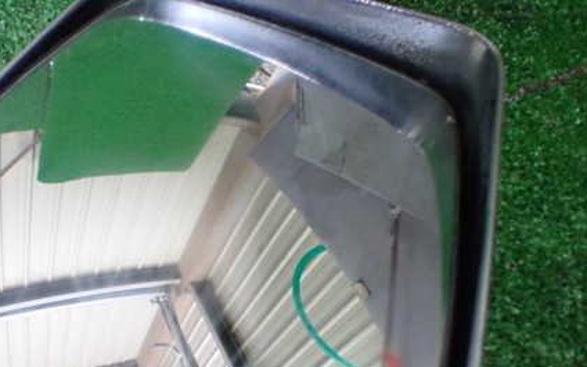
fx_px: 720
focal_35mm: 45
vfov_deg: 28.3
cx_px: 208
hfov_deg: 43.9
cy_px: 256
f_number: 2.3
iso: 800
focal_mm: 5.4
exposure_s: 1/50
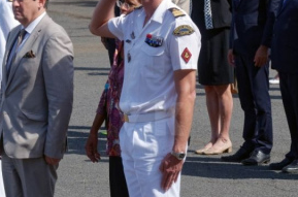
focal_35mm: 291
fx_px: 2402
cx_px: 52
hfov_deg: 7.1
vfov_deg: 4.7
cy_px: 151
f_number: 8
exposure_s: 1/800
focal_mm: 70
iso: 200
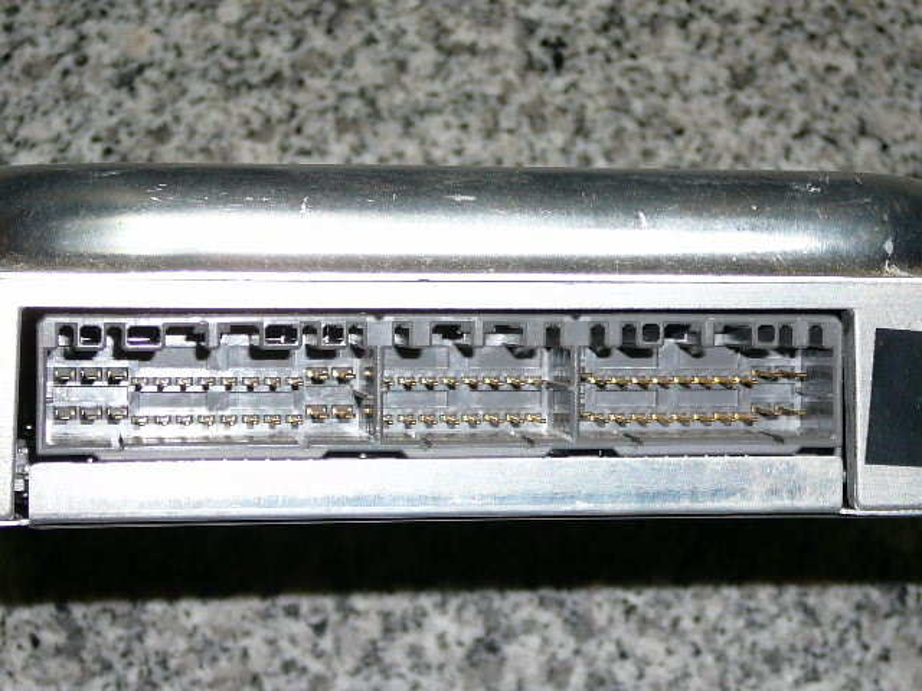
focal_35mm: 81
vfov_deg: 18.2
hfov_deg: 24.1
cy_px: 346
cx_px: 461
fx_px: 2157
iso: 80
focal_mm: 9.7
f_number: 3.6
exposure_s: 1/30
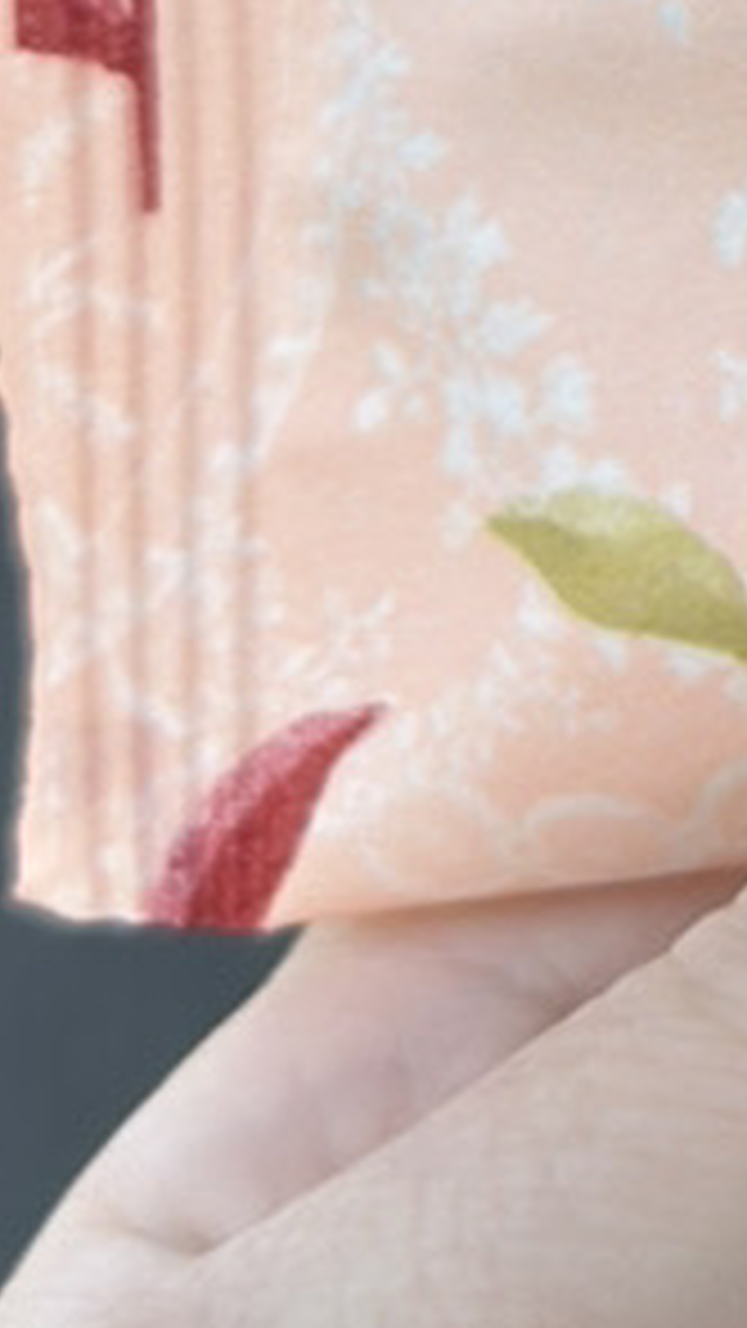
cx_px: 1845
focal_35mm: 213
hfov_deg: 5.5
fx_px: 7498
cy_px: -1233
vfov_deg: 9.5
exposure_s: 1/1289
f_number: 1.78
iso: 80
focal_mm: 6.86
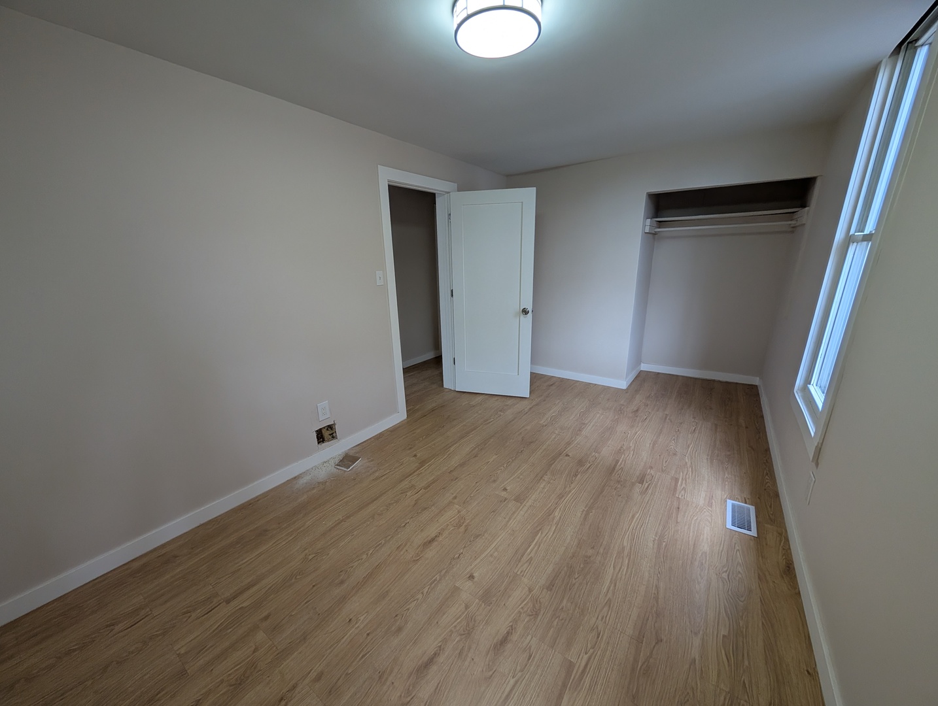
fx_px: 326
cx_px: 469
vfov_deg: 94.7
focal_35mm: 12
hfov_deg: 110.5
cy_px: 353
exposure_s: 1/120
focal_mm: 2.02
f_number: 1.7
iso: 75
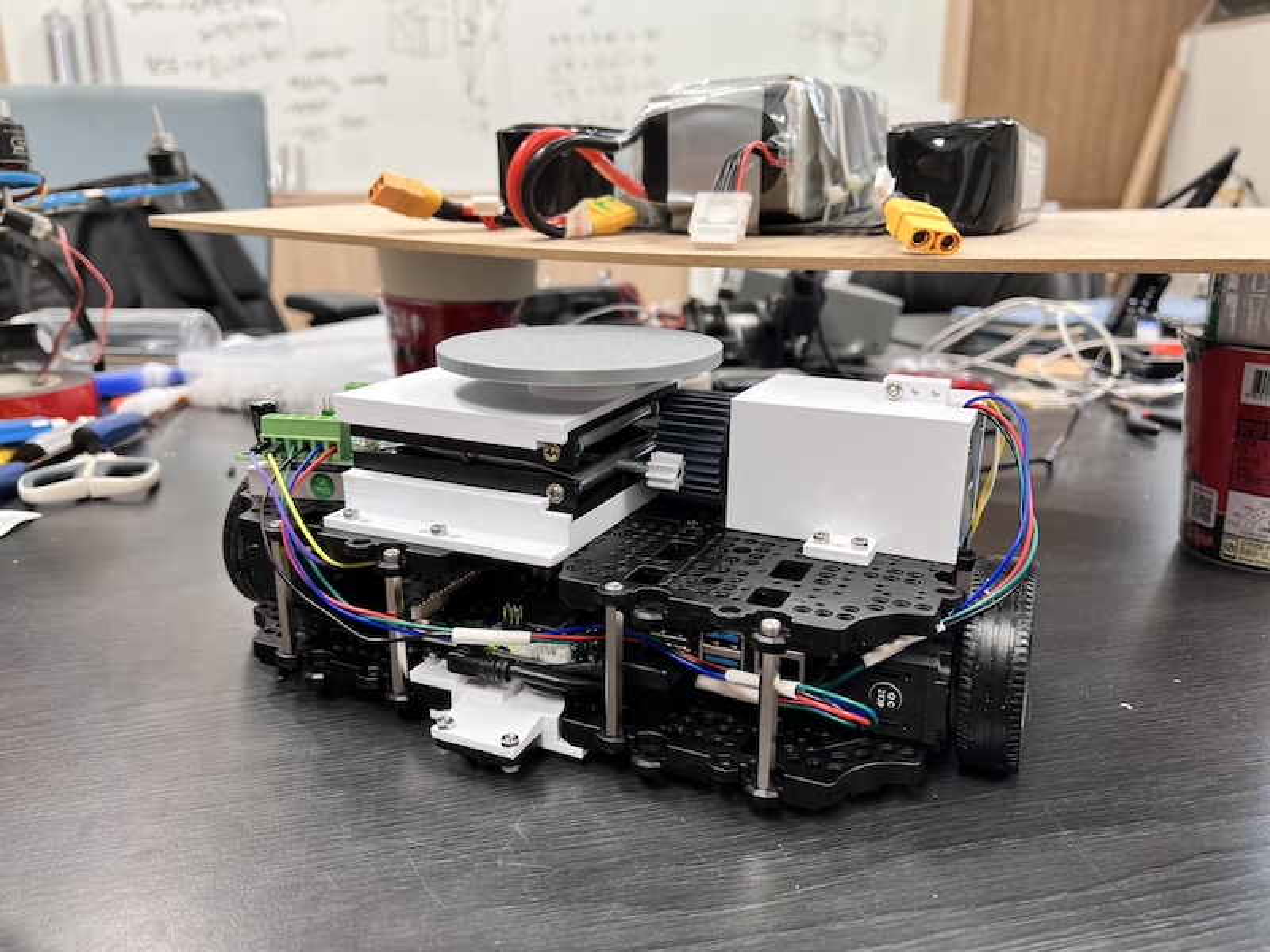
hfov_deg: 67.3
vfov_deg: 53.1
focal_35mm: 26
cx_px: 635
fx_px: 954
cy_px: 476
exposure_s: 1/60
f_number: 1.5
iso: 80
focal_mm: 5.7
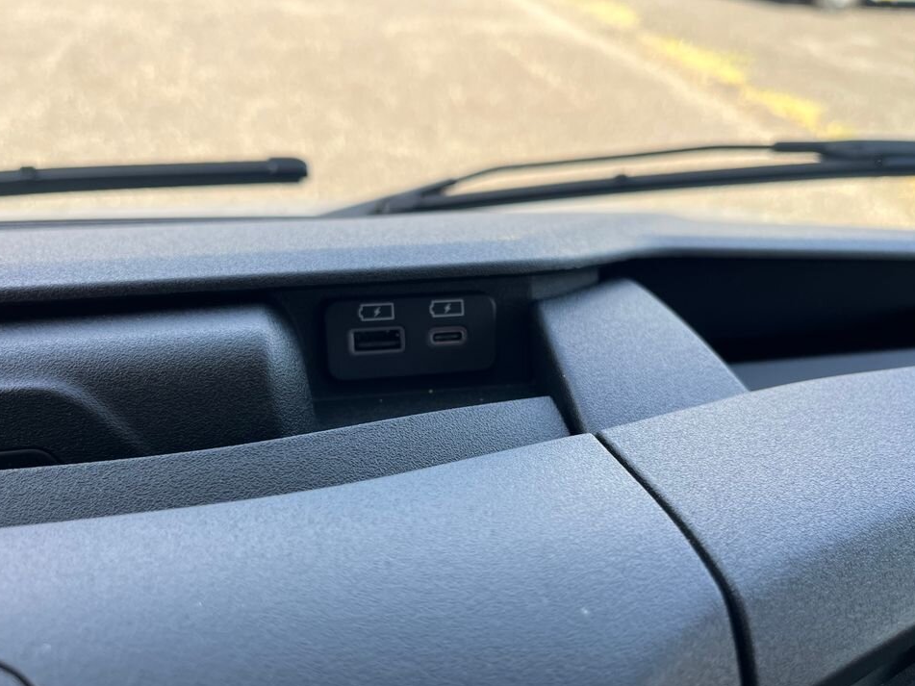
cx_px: 436
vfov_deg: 49.7
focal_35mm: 28
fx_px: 740
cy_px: 368
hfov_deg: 63.4
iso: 50
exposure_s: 1/416
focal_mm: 5.1
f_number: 1.6
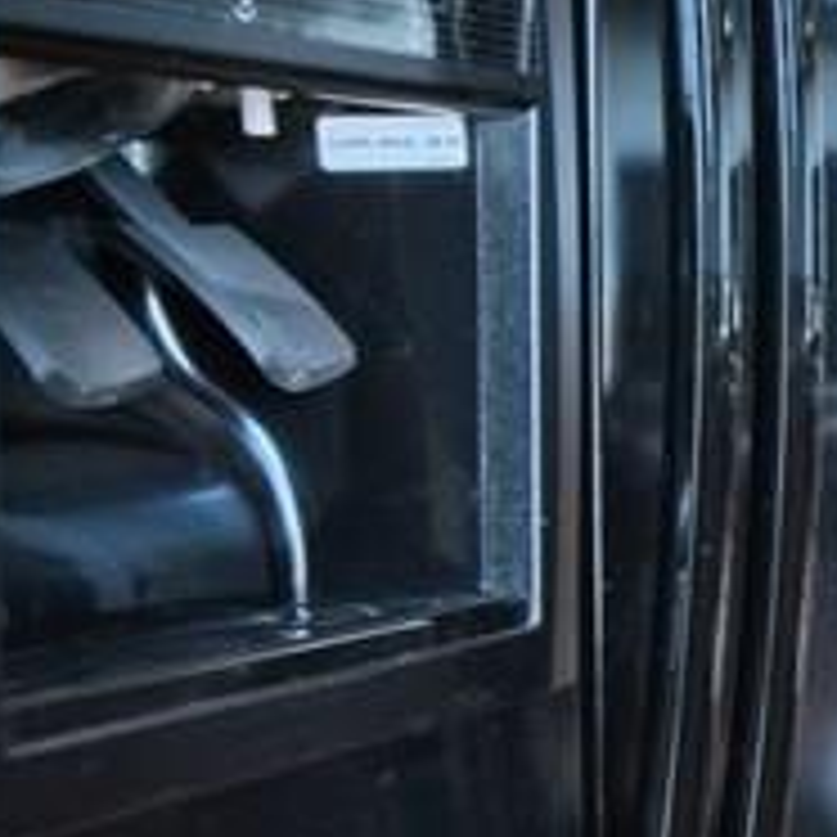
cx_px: 2709
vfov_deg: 21.1
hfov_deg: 10.5
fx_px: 2243
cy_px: 322
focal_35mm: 82
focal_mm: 14
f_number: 7.1
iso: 400
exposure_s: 1/3
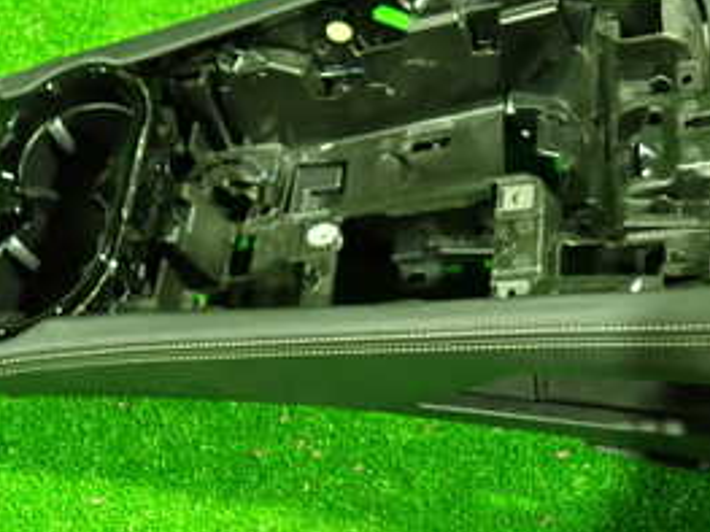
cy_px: 124
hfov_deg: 32.8
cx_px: 570
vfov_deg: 25.3
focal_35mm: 57
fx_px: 1169
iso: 800
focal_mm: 4.5
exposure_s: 1/13
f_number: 2
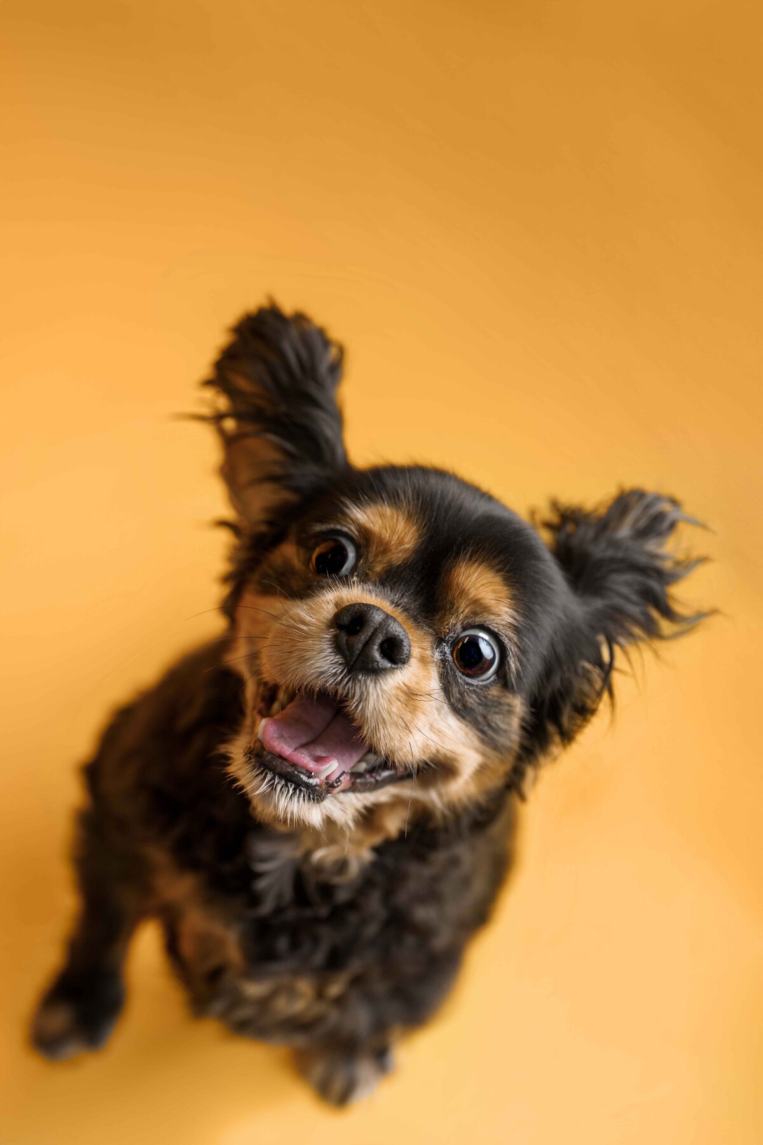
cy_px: 572
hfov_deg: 27.0
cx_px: 382
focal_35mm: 50
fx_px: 1589
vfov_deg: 39.6
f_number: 2.8
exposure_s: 1/200
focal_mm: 50
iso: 320
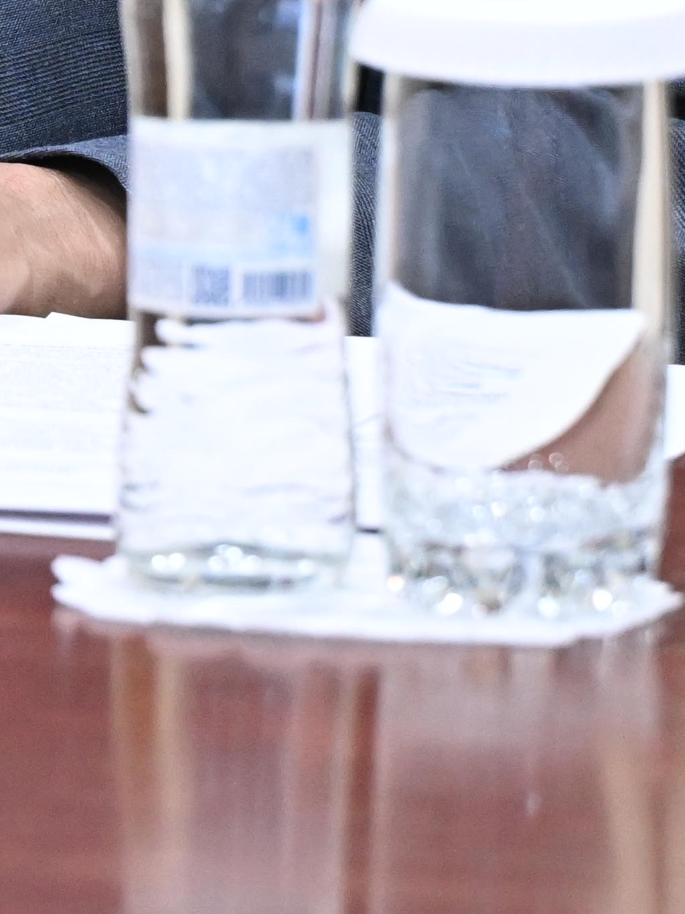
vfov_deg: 2.9
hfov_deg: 2.2
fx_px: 17660
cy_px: -914
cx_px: -1302
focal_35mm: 669
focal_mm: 115
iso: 2500
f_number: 3.5
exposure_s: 1/200
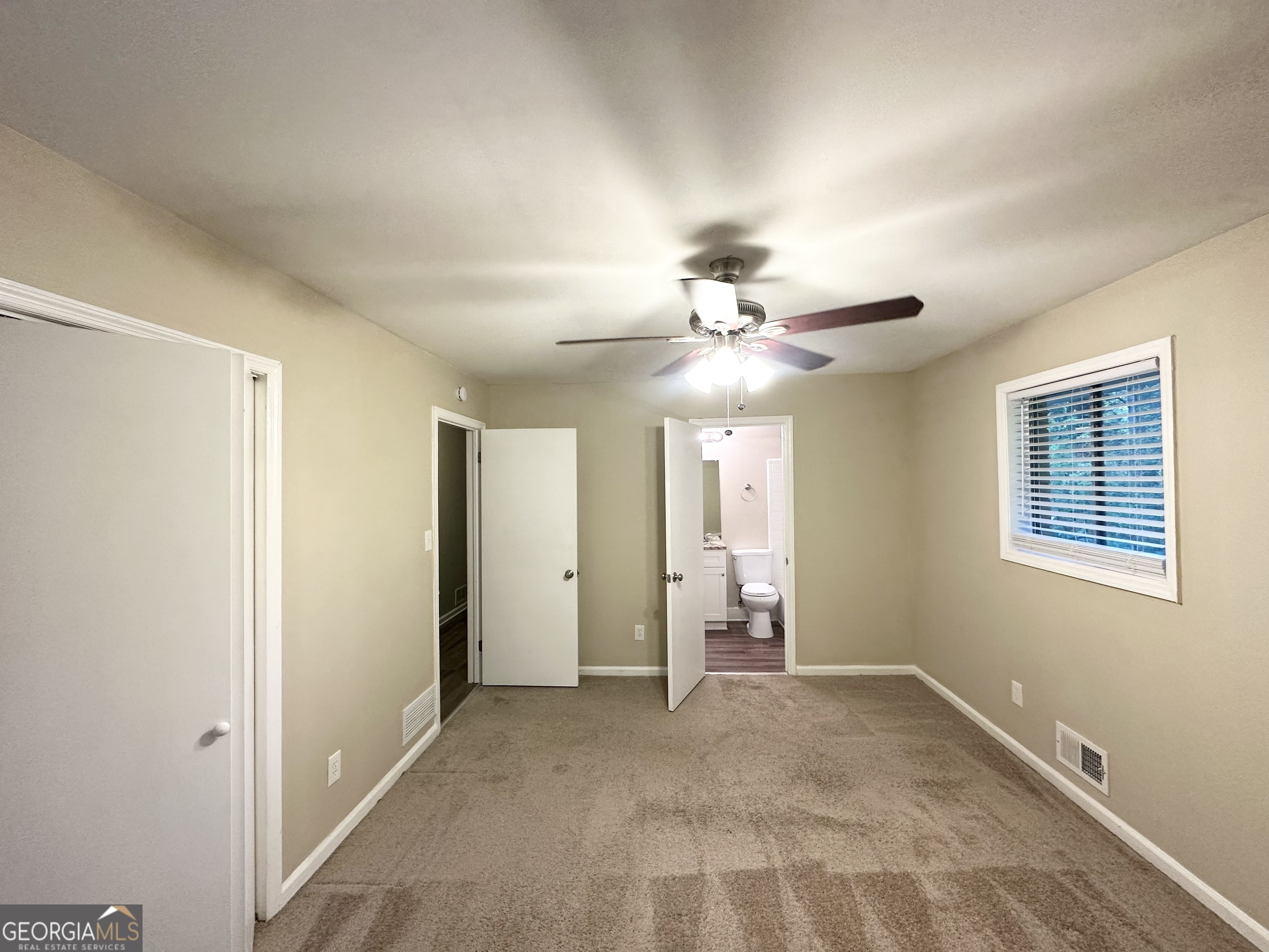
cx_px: 634
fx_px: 513
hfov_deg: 102.1
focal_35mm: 14
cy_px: 476
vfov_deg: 85.7
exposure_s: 1/60
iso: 200
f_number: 2.2
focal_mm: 2.22
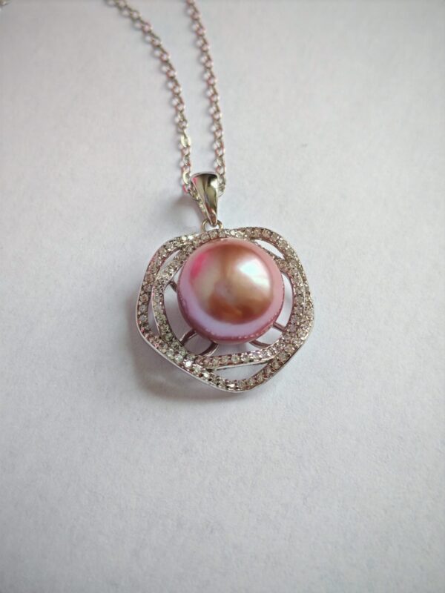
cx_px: 222
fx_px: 926
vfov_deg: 35.5
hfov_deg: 27.0
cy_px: 296
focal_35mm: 54
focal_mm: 5.52
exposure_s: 1/100
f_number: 1.95
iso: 160
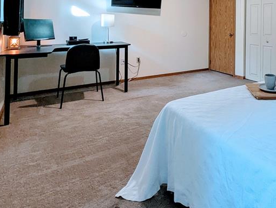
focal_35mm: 26
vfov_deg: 47.2
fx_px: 208
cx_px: 201
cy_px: 17
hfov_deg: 63.9
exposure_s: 1/24
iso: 139
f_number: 2.2
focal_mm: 1.95
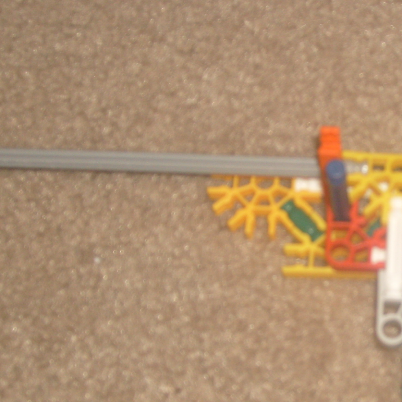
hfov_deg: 19.9
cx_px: 419
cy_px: 269
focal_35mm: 84
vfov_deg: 20.6
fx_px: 1104
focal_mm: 7.2
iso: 100
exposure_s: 1/45
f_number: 3
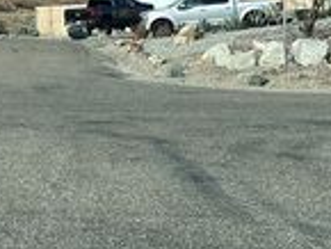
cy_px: 6
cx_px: -194
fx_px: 1579
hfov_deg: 11.4
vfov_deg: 9.0
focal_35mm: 165
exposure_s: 1/1751
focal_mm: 6.86
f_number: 1.78
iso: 64
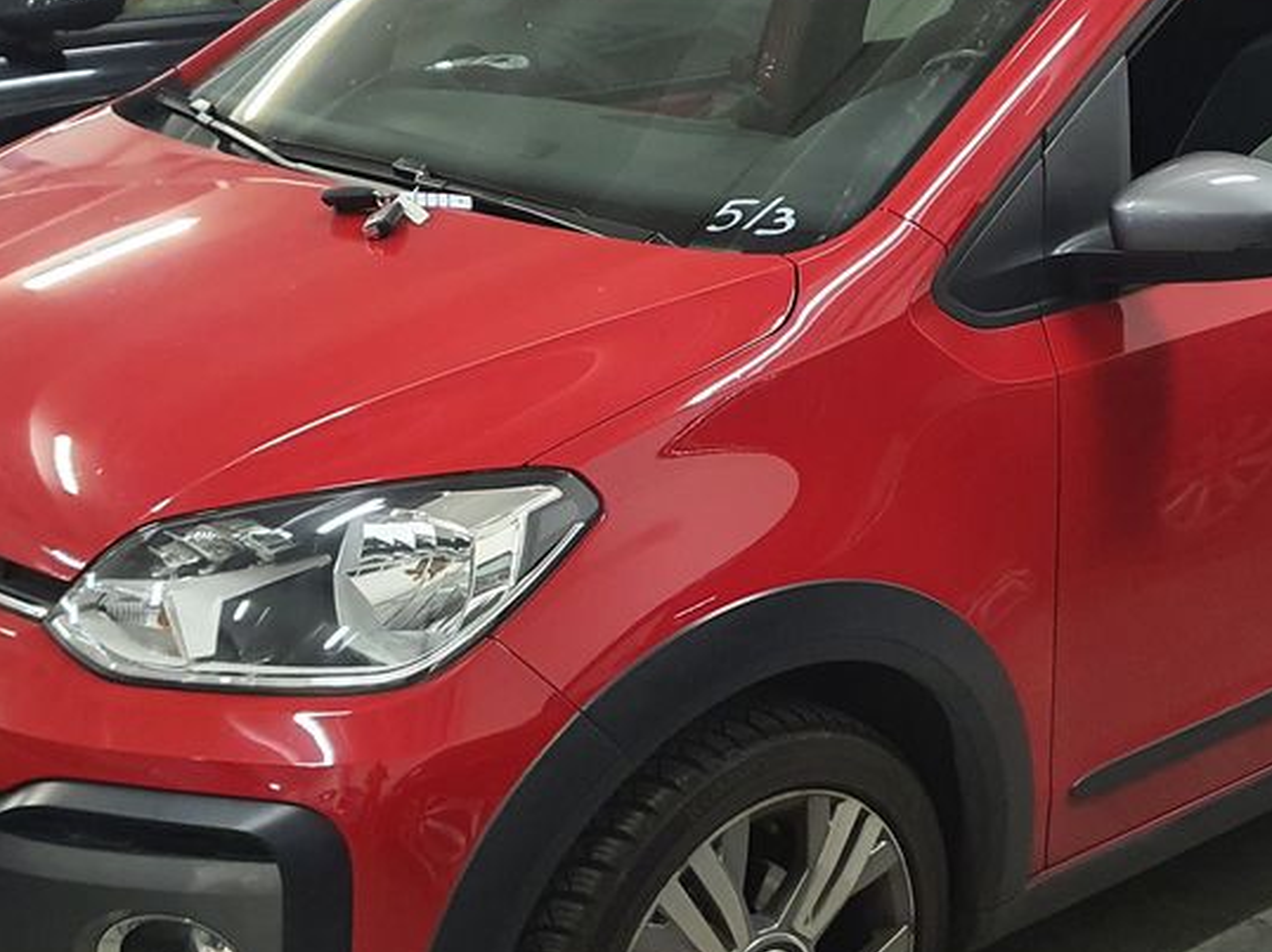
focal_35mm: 58
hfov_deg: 33.1
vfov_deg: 25.2
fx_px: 2130
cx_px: 768
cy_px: 536
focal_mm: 4.3
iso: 400
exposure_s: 1/50
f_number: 1.5
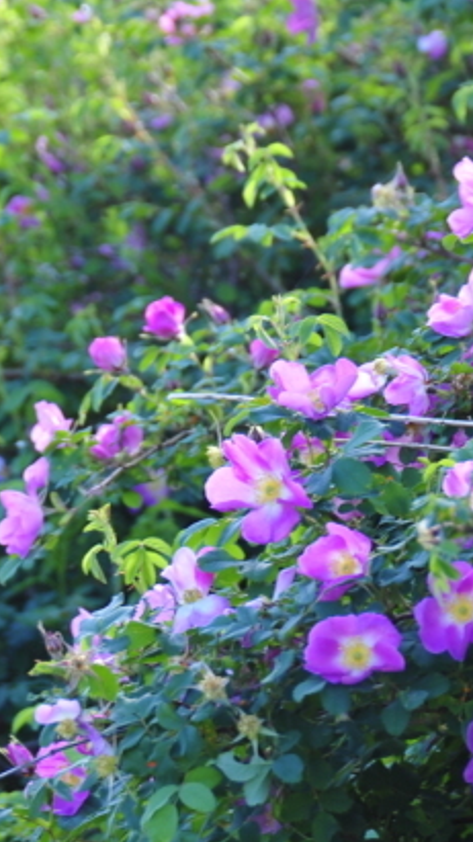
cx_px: 324
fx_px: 6983
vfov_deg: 6.9
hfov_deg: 3.9
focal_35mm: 313
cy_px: 300
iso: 200
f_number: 5.6
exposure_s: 1/80
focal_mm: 120
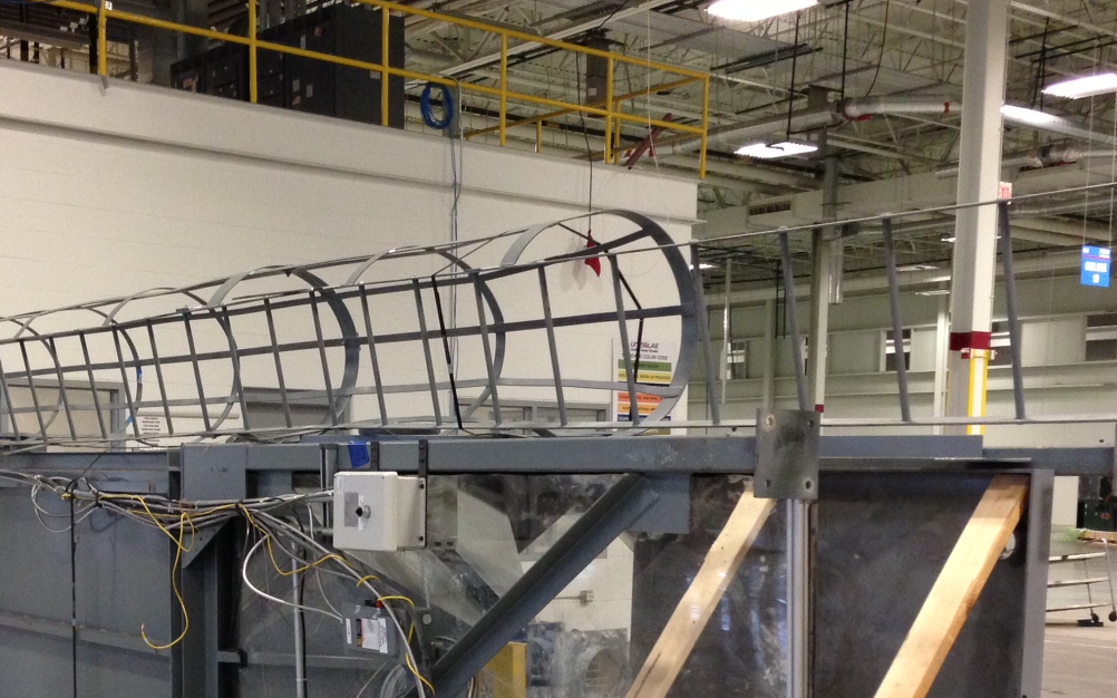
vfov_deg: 22.2
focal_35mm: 57
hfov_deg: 35.7
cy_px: 634
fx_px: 1735
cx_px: 511
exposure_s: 1/20
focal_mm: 4.13
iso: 250
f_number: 2.4
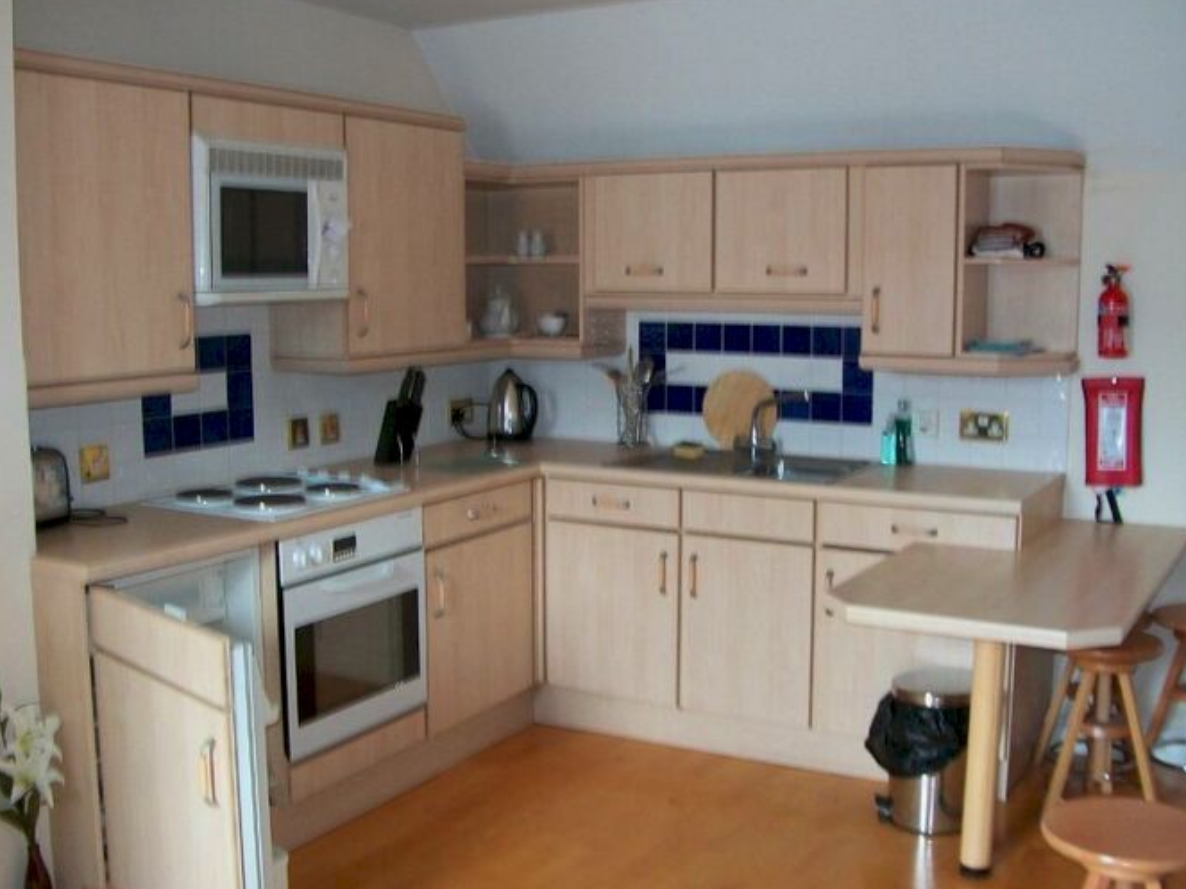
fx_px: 1302
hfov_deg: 49.0
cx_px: 590
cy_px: 448
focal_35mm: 38
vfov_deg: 37.7
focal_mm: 6
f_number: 2.7
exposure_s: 1/30
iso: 160
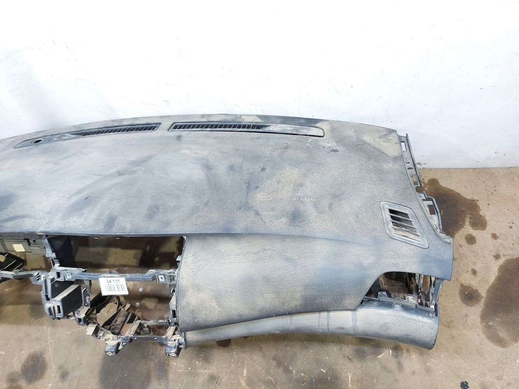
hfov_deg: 71.6
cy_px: 194
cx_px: 260
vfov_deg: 56.8
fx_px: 360
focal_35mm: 24
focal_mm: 5.23
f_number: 1.8
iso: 250
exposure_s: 1/33
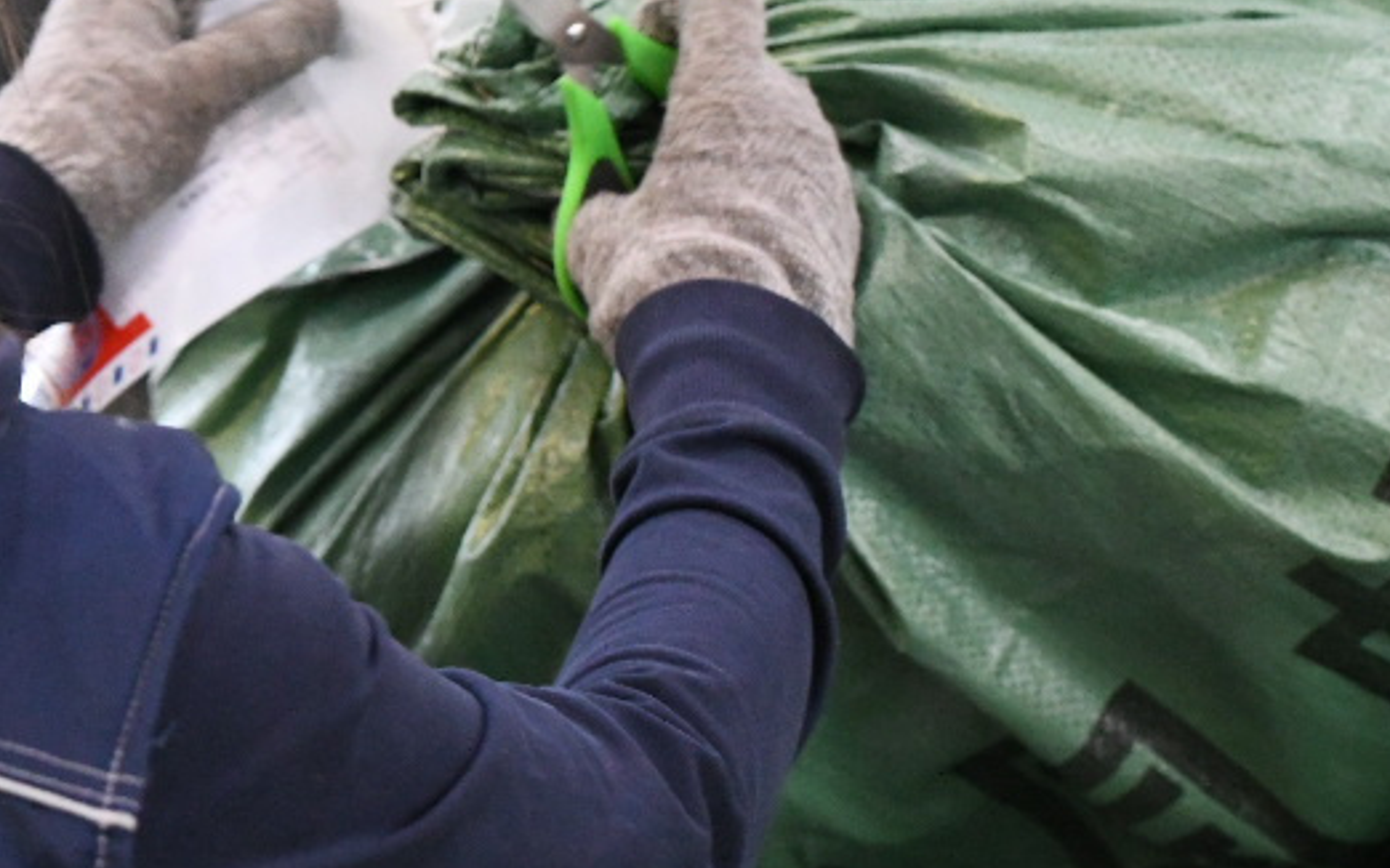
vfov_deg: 4.0
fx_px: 12574
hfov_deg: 6.3
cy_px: 485
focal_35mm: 332
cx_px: -19
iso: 5000
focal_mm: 105
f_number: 3.5
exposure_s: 1/125
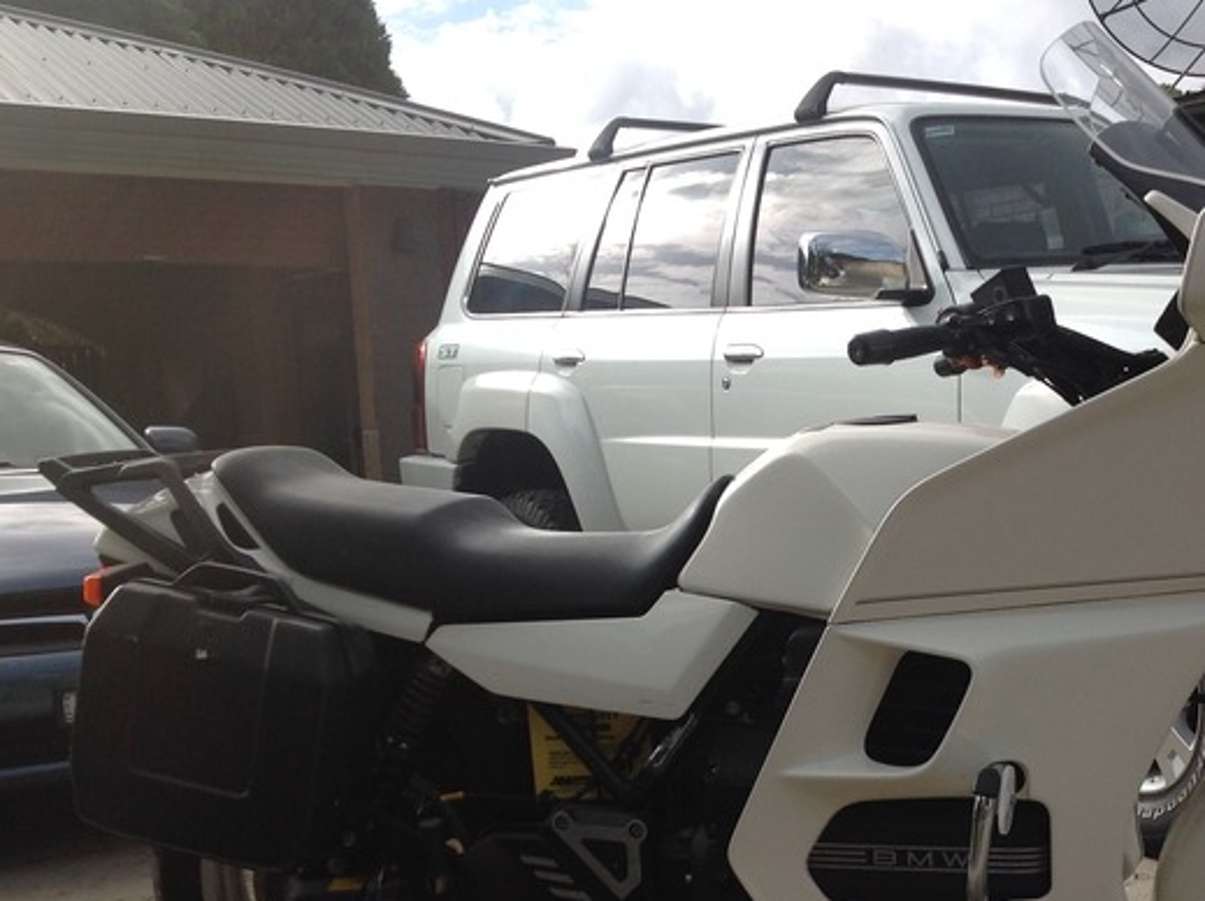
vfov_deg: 26.6
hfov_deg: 35.0
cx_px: 871
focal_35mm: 54
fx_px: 1878
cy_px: 678
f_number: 2.4
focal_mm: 4.28
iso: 50
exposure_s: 1/1592
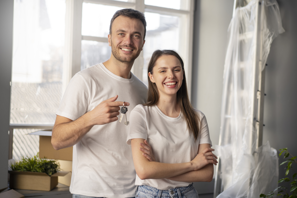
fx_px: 454
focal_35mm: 55
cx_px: 148
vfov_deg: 24.6
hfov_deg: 36.2
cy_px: 99
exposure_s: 1/100
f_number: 2.5
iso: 100
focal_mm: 55
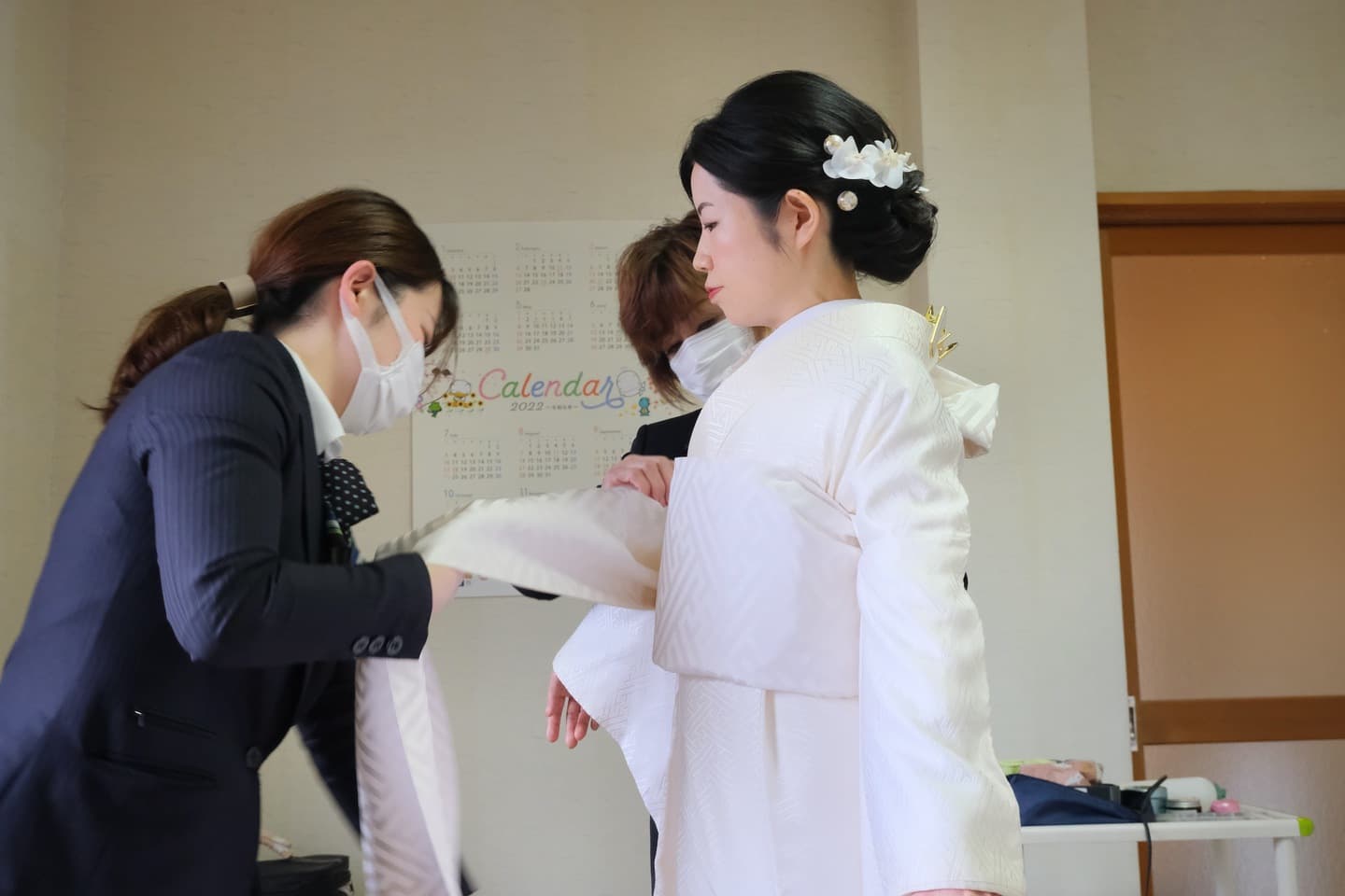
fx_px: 1457
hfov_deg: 49.6
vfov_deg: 34.2
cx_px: 672
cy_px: 448
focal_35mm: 39
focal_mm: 26
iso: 3200
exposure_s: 1/60
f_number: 5.6
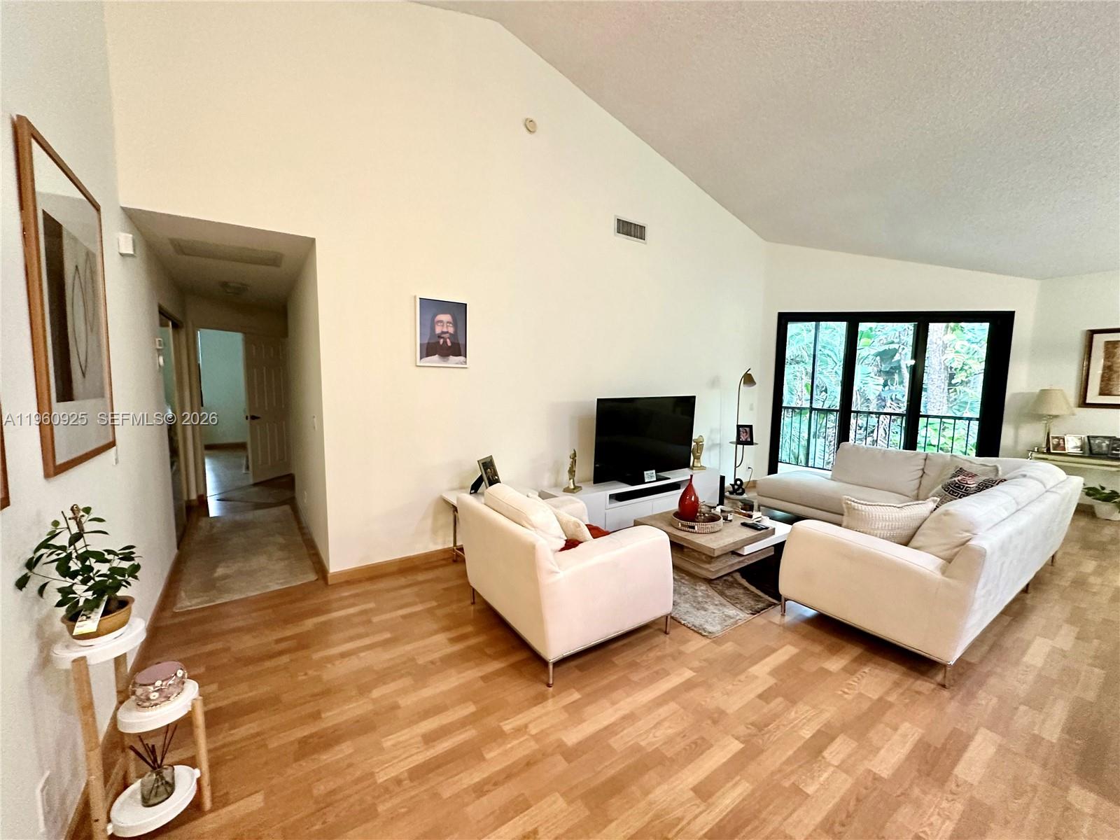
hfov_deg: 102.1
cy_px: 420
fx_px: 453
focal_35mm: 14
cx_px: 560
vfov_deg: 85.7
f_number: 2.2
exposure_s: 1/60
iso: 500
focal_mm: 2.22
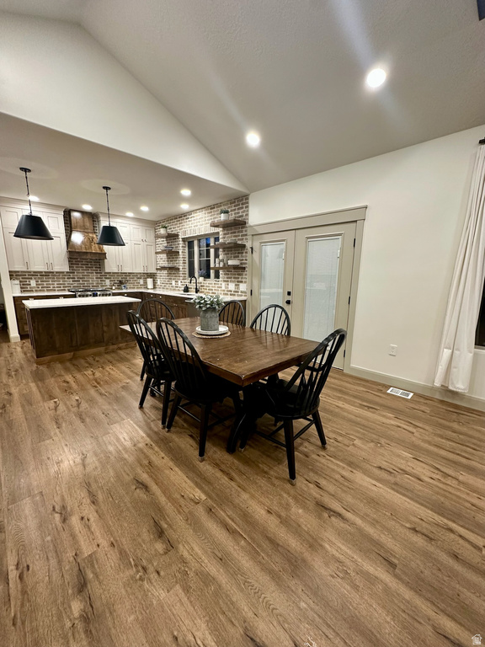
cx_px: 242
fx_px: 262
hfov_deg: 85.7
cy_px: 324
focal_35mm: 14
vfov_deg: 102.1
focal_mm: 2.22
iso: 200
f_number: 2.2
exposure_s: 1/60
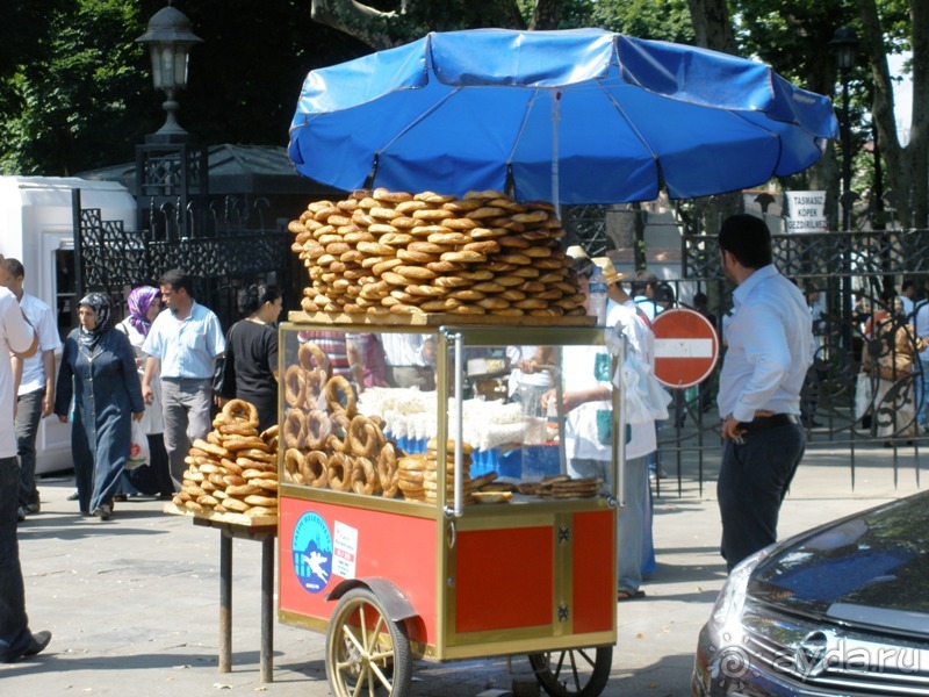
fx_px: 2174
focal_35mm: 81
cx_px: 464
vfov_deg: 18.2
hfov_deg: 24.1
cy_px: 348
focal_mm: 14.1
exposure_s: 1/250
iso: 80
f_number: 4.8
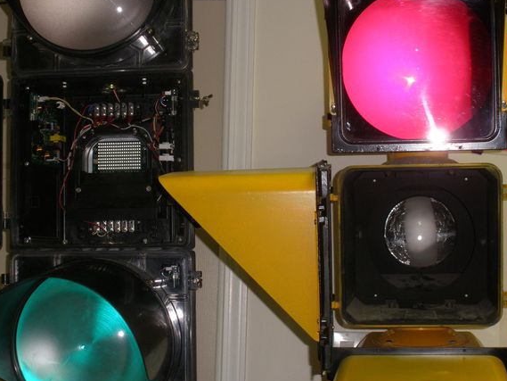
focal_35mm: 64
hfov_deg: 30.2
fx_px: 938
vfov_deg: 22.9
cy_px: 199
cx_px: 229
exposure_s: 1/50
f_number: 4.4
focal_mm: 9.1
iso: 160
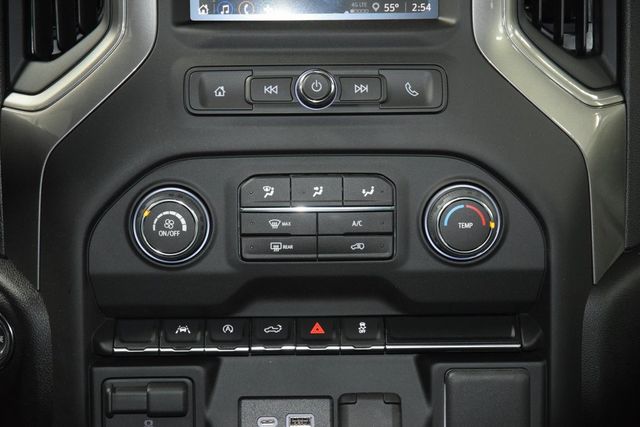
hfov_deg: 19.5
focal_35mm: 105
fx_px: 1867
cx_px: 320
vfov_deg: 13.0
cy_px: 214
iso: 3200
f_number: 4.5
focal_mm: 70
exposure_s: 1/40
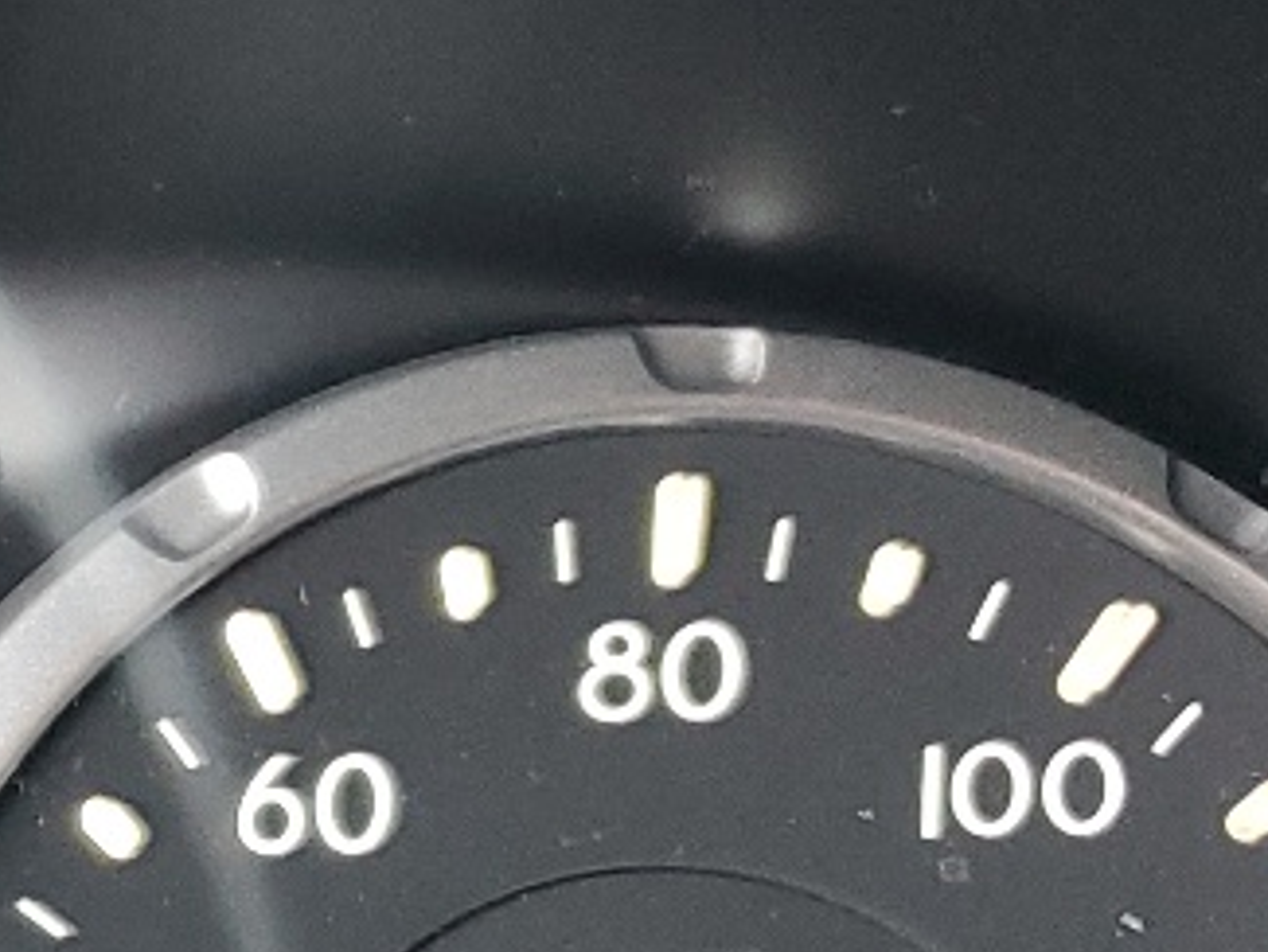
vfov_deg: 11.5
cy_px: 975
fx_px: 4690
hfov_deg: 12.7
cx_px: -1561
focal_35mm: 128
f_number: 1.5
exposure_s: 1/60.2
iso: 107
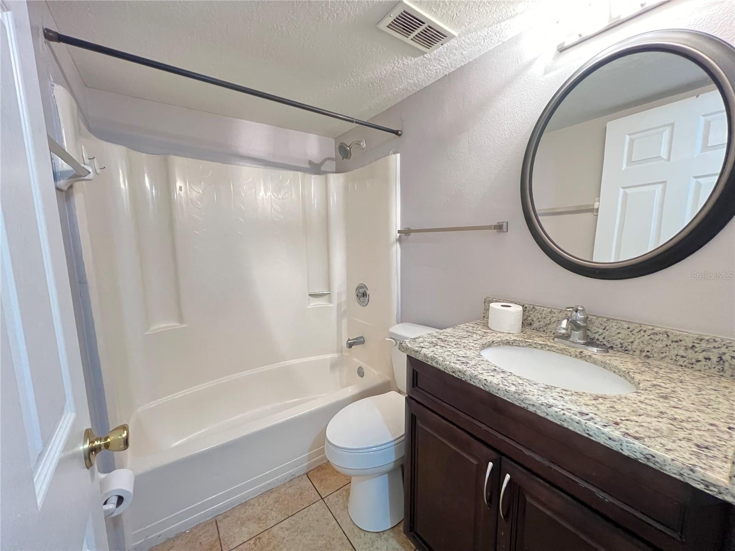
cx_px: 368
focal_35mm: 13
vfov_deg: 89.9
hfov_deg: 106.2
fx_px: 276
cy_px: 276
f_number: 1.8
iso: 1000
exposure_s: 1/40
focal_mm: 1.57
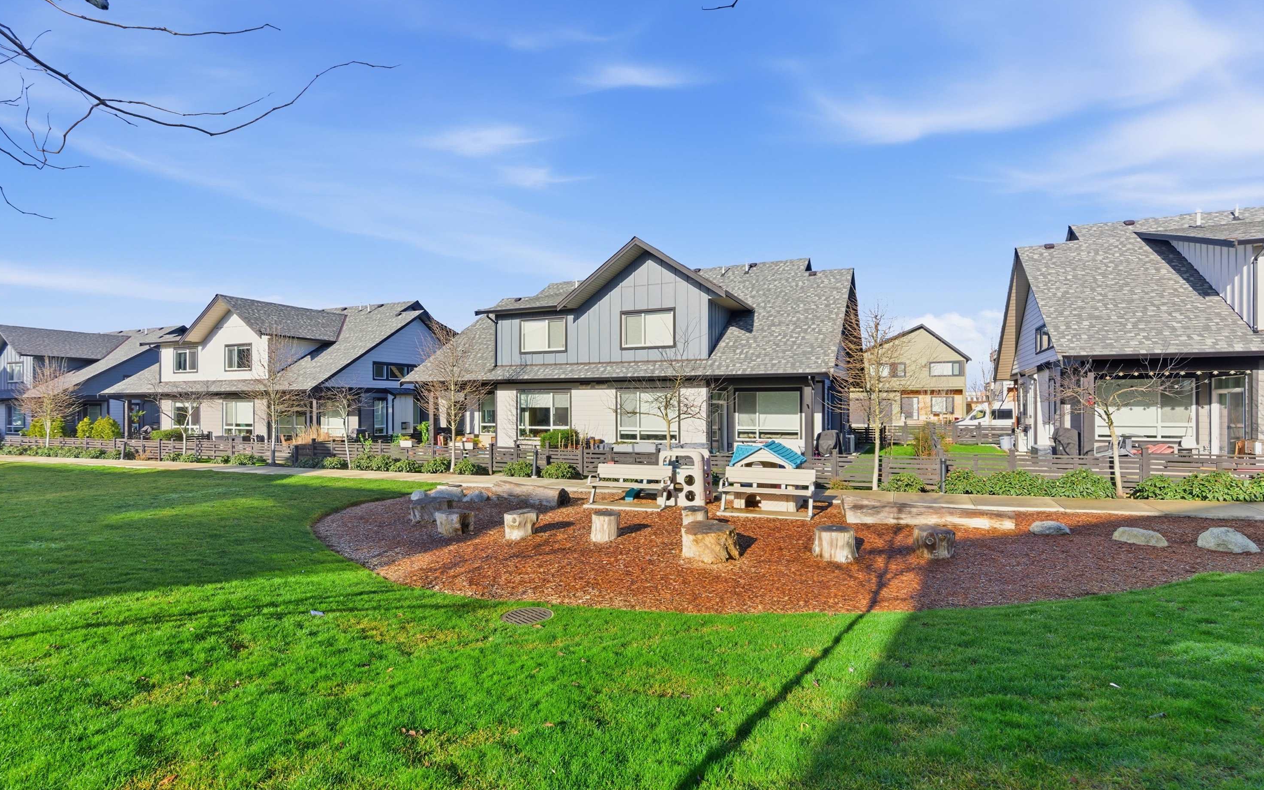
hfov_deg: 94.3
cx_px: 655
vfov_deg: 68.0
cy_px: 410
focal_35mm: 17
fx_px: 586
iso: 200
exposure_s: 1/250
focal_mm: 16
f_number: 9
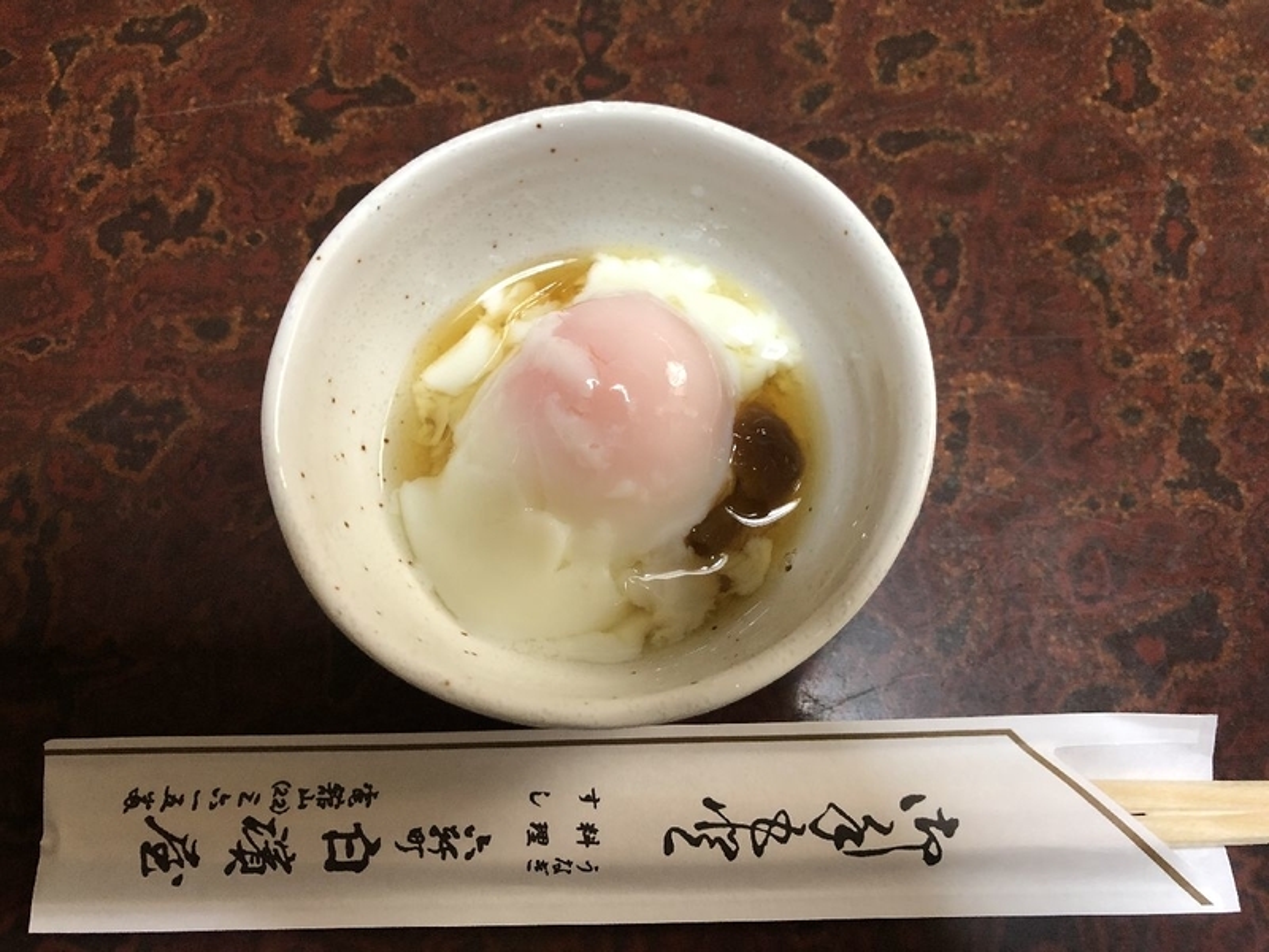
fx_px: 1026
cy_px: 476
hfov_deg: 63.4
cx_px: 634
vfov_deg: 49.7
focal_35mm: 28
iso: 80
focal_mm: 4
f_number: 1.8
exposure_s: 1/17
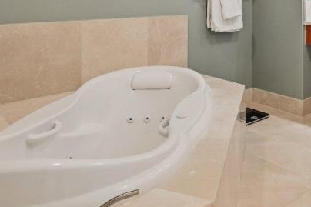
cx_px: 287
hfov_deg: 43.7
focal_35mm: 40
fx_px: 345
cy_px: 2
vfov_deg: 31.0
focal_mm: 14
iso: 800
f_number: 8
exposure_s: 1/15
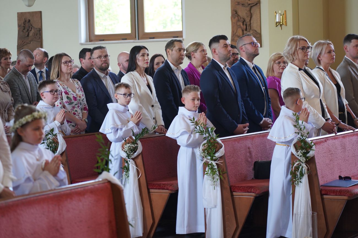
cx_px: 179
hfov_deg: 19.5
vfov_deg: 13.0
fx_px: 1044
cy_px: 119
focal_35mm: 105
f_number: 4
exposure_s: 1/160
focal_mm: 105
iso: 1250
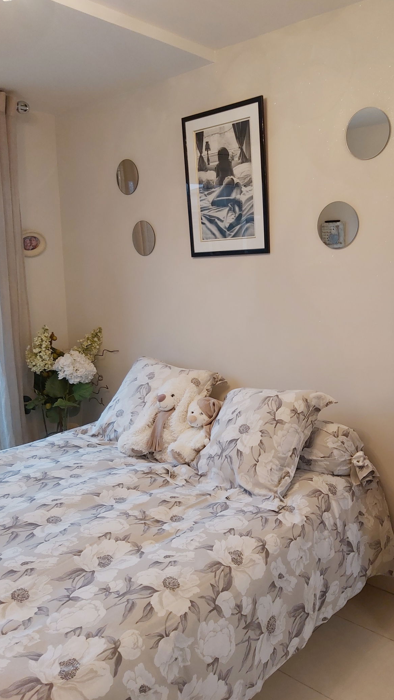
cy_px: 353
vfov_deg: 66.1
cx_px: 243
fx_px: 539
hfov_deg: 39.9
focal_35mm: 29
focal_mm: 3.92
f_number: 1.7
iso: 125
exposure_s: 1/50
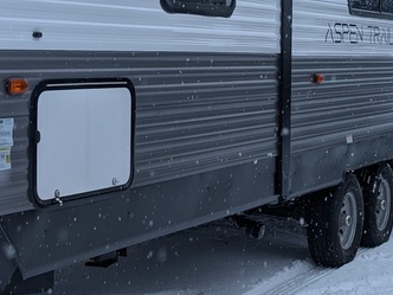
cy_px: 70
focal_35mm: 74
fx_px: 840
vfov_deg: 19.7
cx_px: -26
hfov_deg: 24.7
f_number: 1.68
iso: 20
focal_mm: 6.9
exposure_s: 1/256
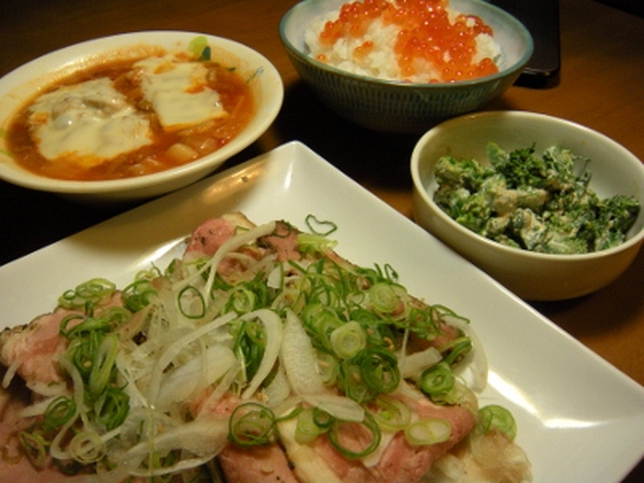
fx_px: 651
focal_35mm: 35
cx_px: 322
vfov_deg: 40.7
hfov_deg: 52.6
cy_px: 242
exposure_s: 1/60
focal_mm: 5.9
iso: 178
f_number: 3.8
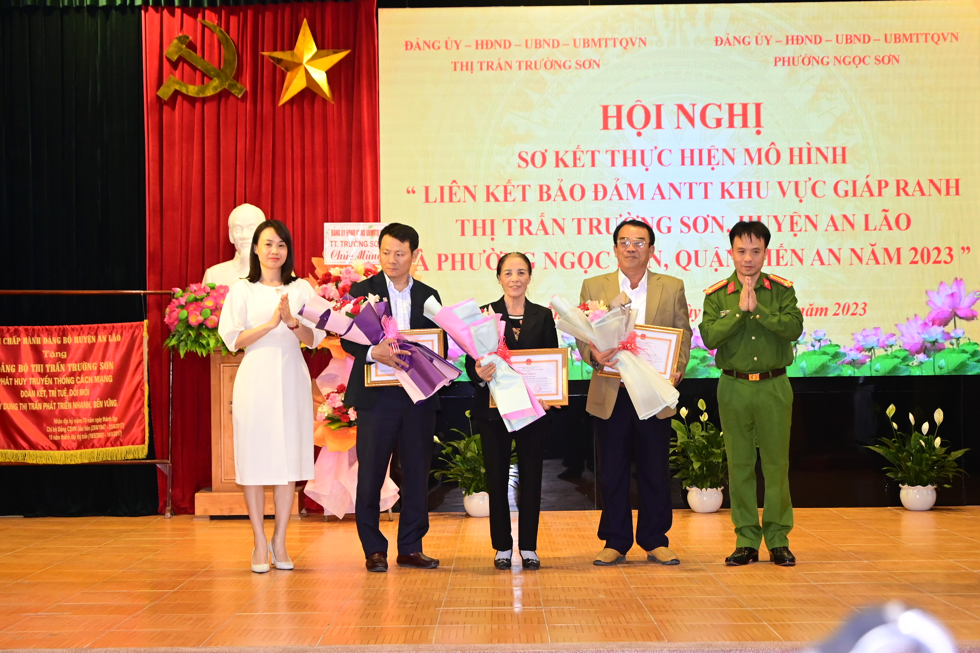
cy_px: 326
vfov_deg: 22.6
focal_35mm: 60
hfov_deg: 33.4
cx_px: 490
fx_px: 1633
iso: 2500
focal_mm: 40
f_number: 5.6
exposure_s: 1/200
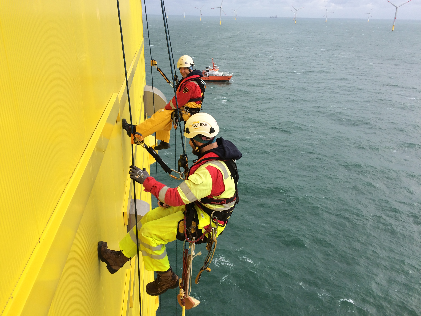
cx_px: 210
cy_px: 158
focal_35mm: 29
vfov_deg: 48.2
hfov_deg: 61.7
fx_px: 353
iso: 32
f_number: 2.2
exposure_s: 1/641
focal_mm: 4.15
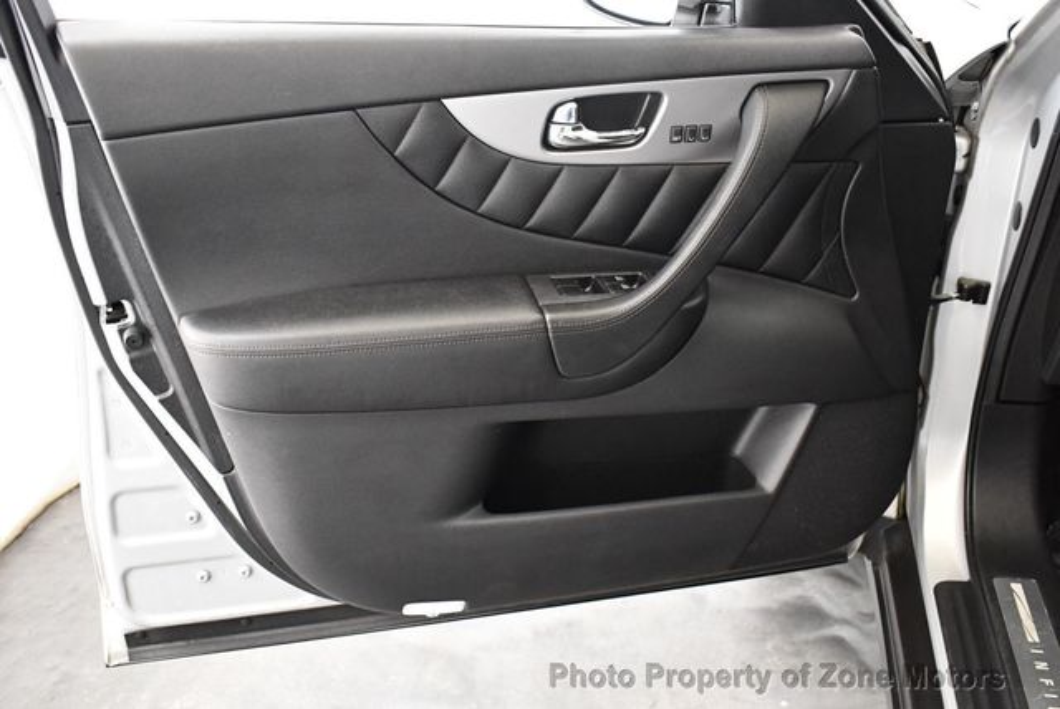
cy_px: 354
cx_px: 530
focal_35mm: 36
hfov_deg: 53.1
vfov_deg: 36.9
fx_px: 1061
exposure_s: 1/125
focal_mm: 18
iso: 3200
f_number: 3.5
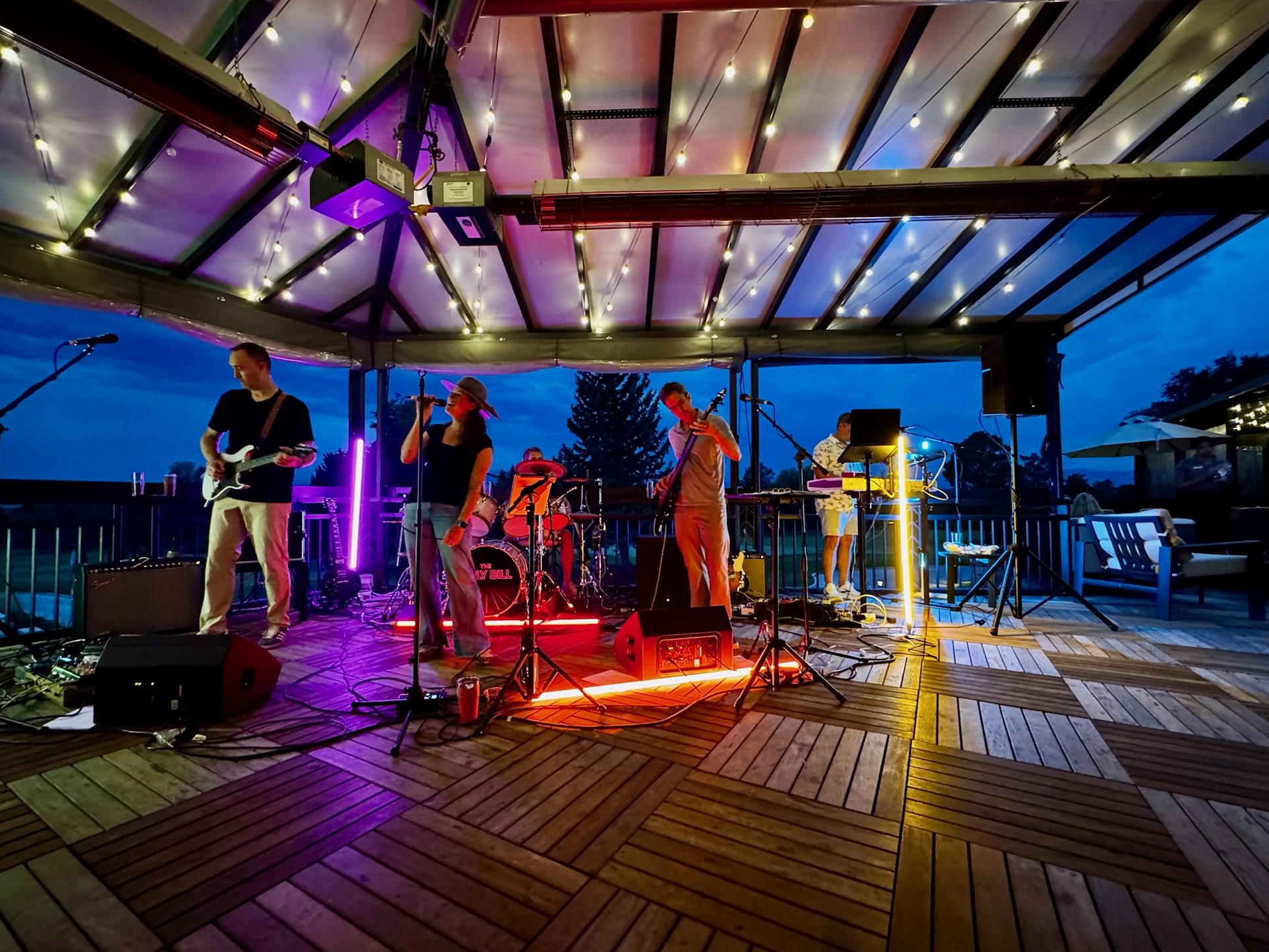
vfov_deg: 81.7
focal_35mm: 15
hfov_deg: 98.1
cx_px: 609
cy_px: 488
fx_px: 550
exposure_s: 1/40
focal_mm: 2.22
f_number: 2.2
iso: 1000
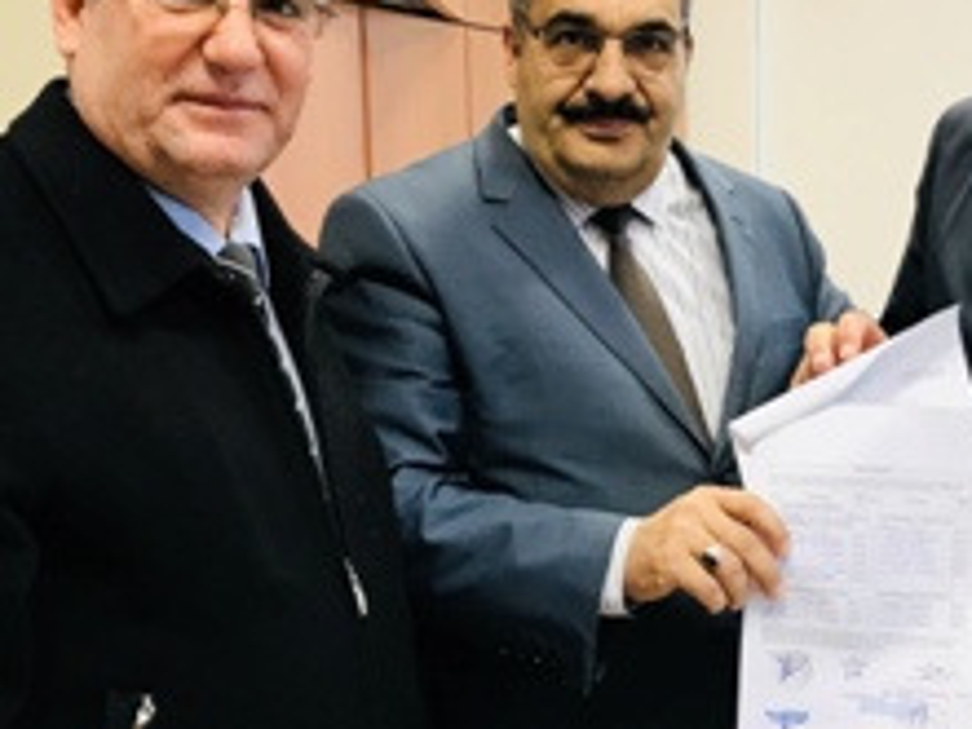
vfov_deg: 25.6
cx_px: 707
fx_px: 1601
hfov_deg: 33.2
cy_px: 300
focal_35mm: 57
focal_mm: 3.99
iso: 40
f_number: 1.8
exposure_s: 1/20
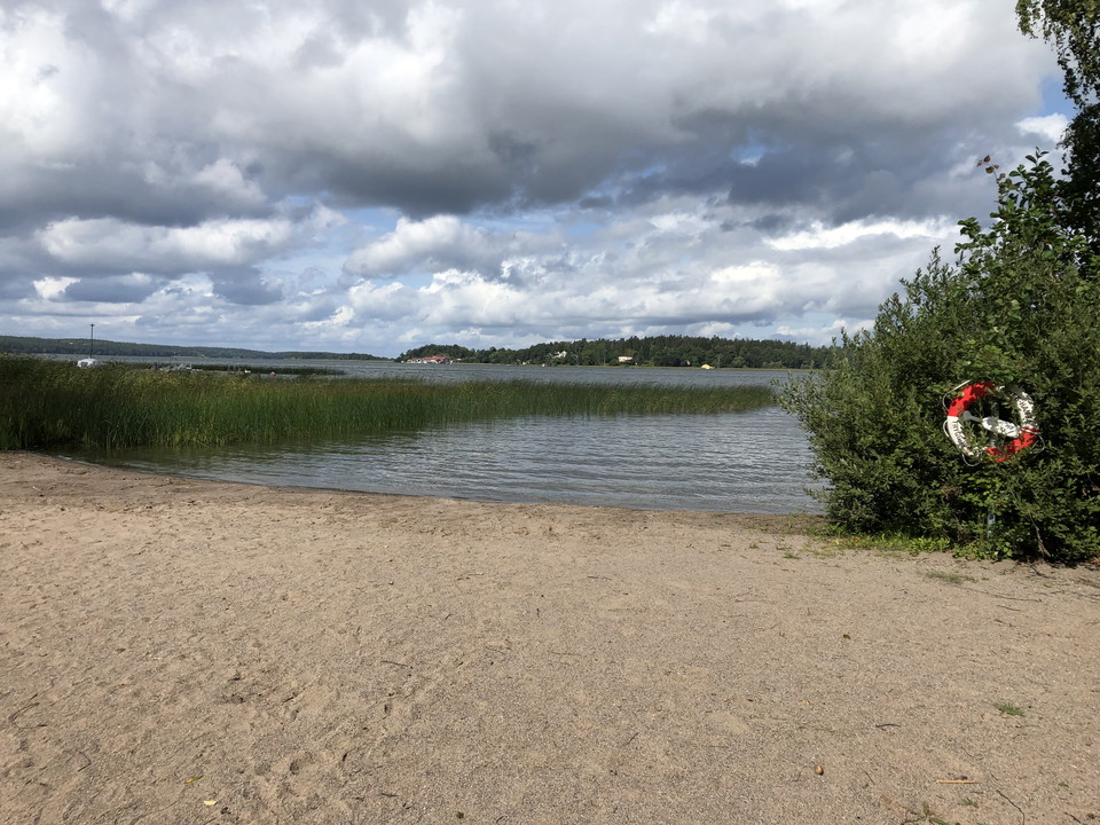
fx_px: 890
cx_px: 550
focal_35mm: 28
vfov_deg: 49.7
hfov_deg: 63.4
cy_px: 412
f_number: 1.8
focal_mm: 3.99
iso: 25
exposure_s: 1/3436
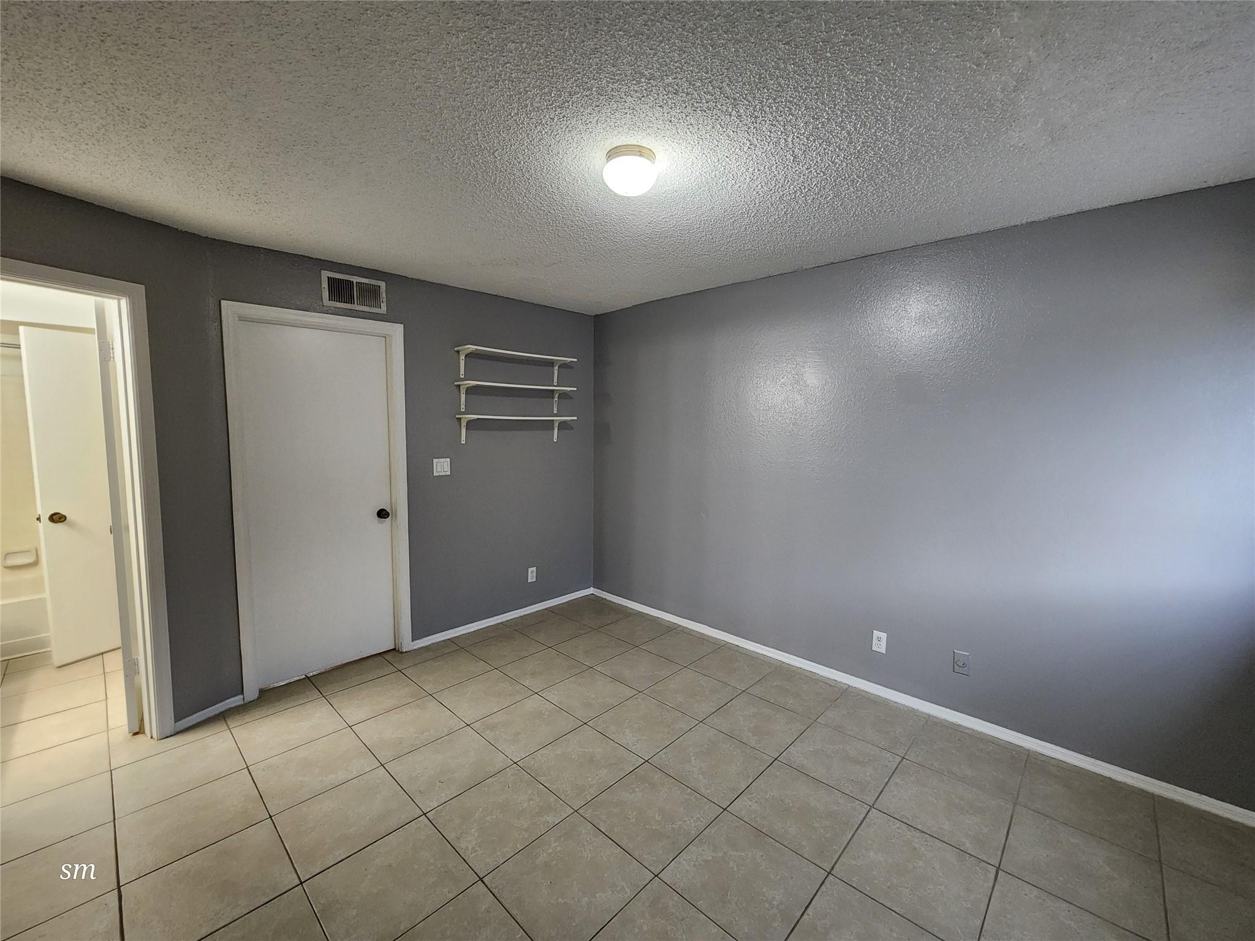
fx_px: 471
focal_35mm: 13
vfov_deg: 89.9
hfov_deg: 106.2
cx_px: 628
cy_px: 470
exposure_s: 1/60
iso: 320
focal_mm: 2.2
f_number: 2.2
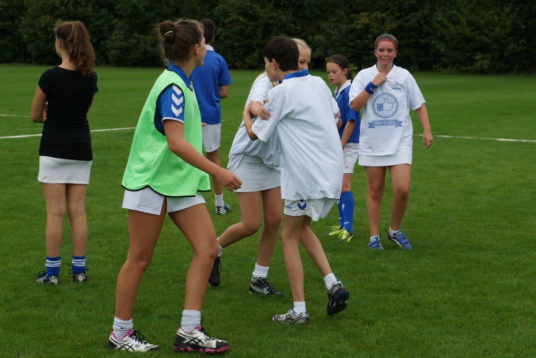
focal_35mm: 75
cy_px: 179
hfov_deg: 27.0
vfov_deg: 18.2
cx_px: 268
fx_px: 1117
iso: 320
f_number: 4
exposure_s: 1/500
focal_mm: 50
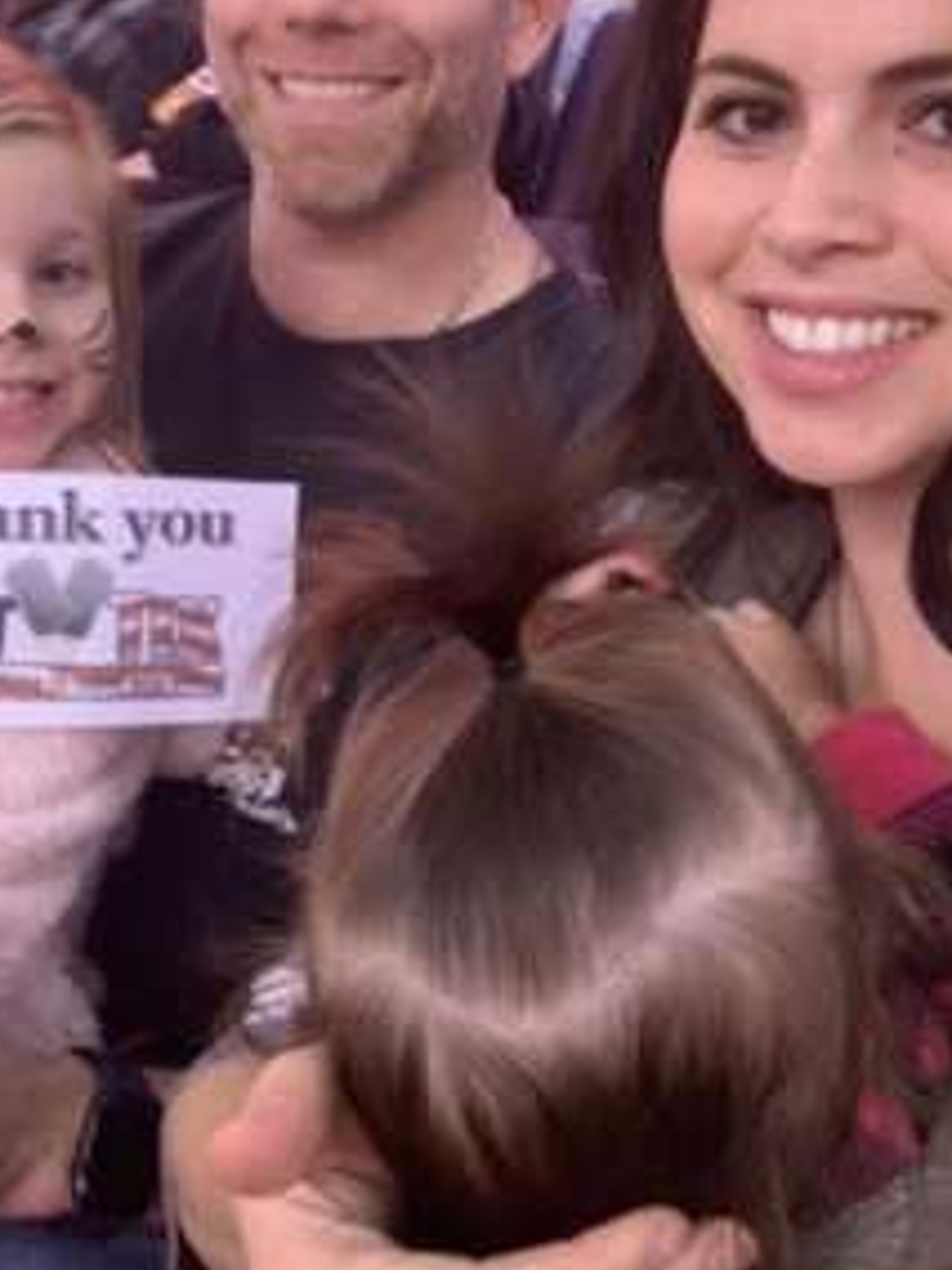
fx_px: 1650
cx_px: 384
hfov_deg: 32.1
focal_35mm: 45
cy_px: 487
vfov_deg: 41.8
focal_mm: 2.87
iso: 320
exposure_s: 1/30
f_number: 2.2
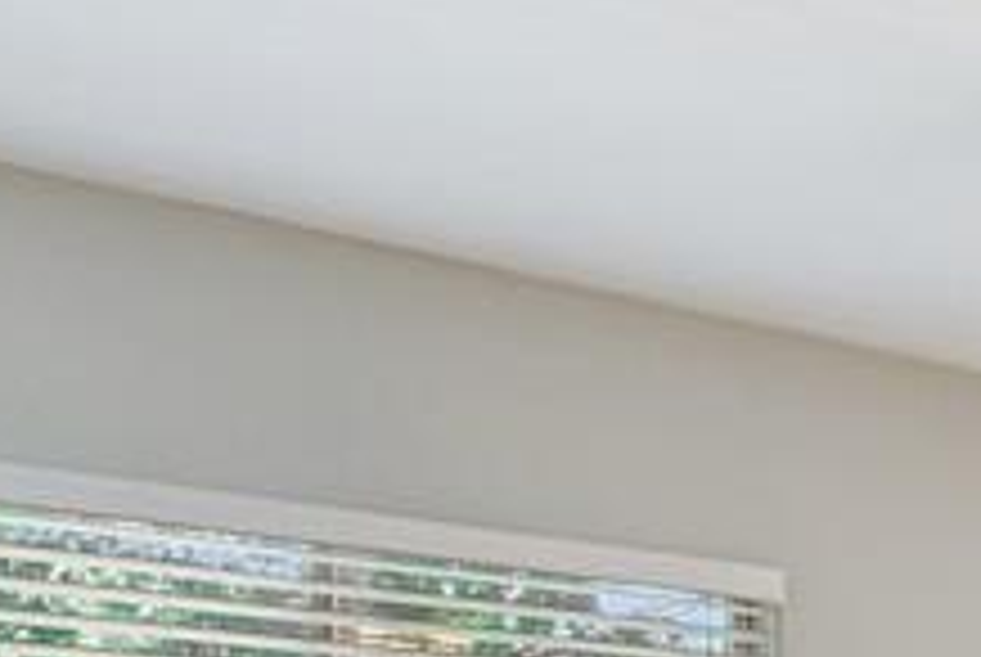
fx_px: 2110
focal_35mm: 77
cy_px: 943
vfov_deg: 16.4
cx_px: 1526
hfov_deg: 21.4
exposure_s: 1/2
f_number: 8
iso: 400
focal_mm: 16.5
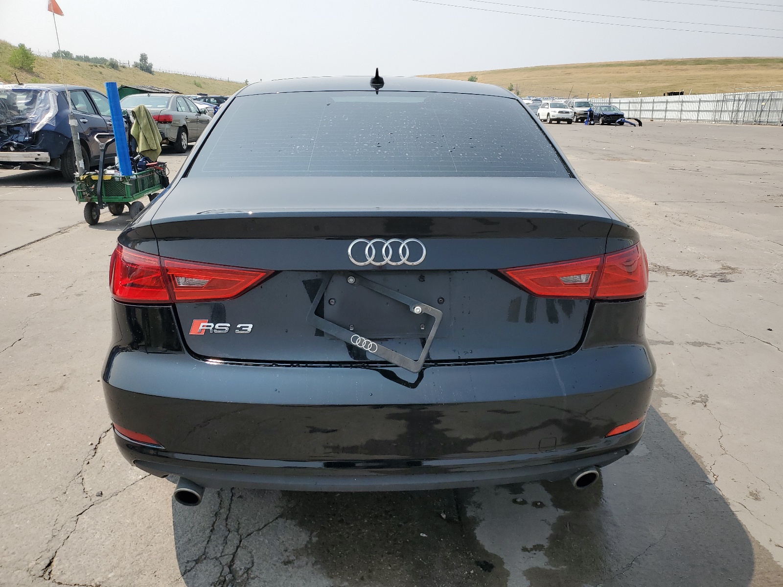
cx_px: 392
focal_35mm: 26
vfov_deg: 53.1
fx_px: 588
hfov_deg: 67.3
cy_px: 294
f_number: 1.5
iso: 50
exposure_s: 1/2500
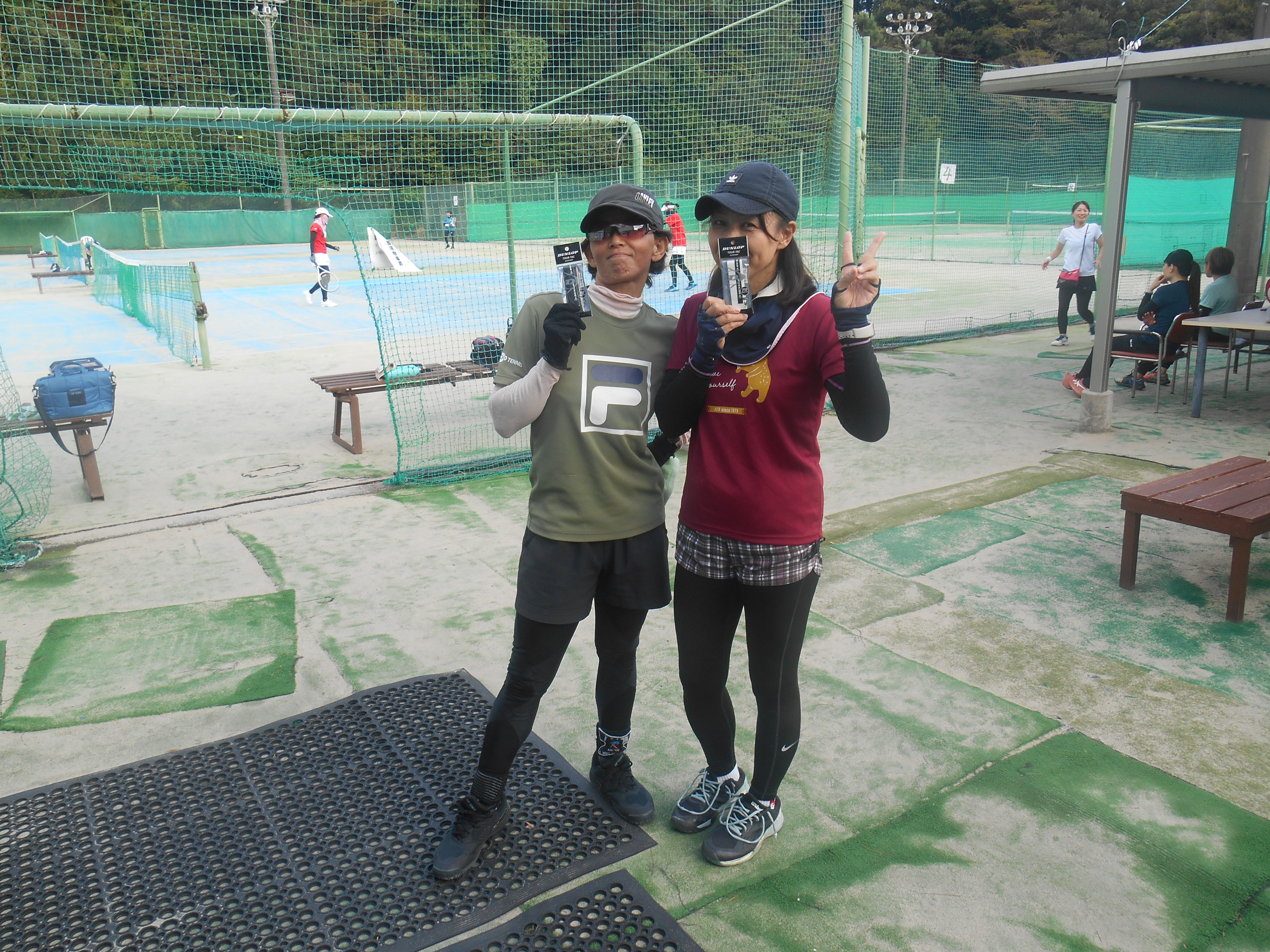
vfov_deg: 53.1
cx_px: 635
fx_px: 954
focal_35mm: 26
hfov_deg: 67.3
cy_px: 476
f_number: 3.4
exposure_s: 1/100
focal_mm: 4.7
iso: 80
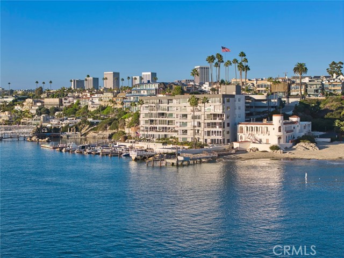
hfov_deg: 27.8
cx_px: 172
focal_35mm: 70
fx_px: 696
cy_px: 129
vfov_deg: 21.0
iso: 100
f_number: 2.8
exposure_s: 1/180
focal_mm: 19.35
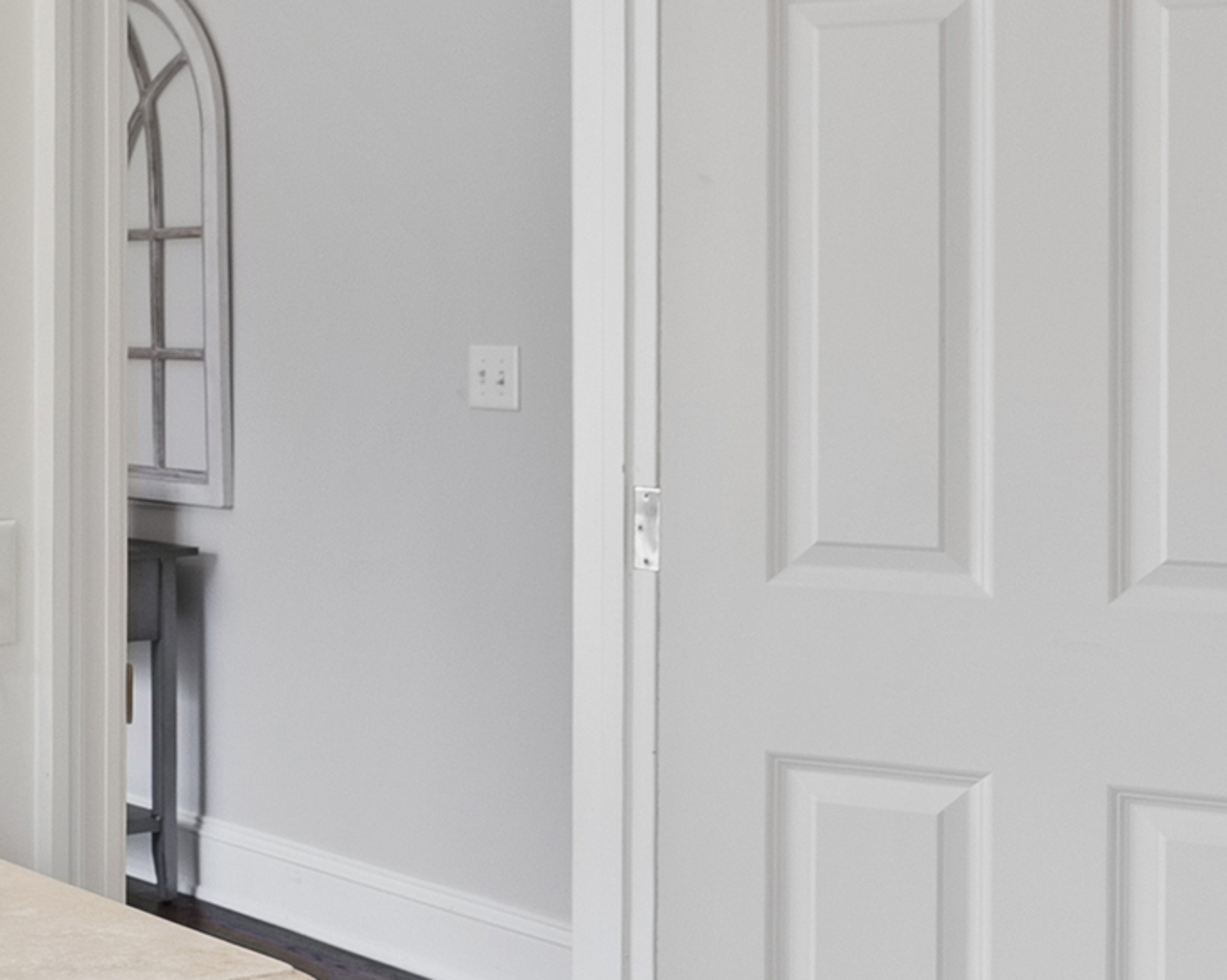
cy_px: 253
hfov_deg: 25.5
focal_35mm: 63
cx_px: -405
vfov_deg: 24.0
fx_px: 2287
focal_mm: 16
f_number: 7.1
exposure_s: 1/1.67
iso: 250
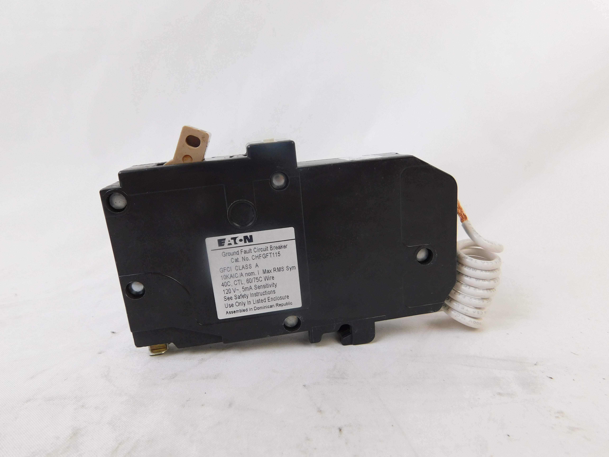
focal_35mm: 23
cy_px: 228
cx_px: 304
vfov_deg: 58.9
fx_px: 405
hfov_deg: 73.9
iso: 125
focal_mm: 4
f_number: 3
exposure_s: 1/30
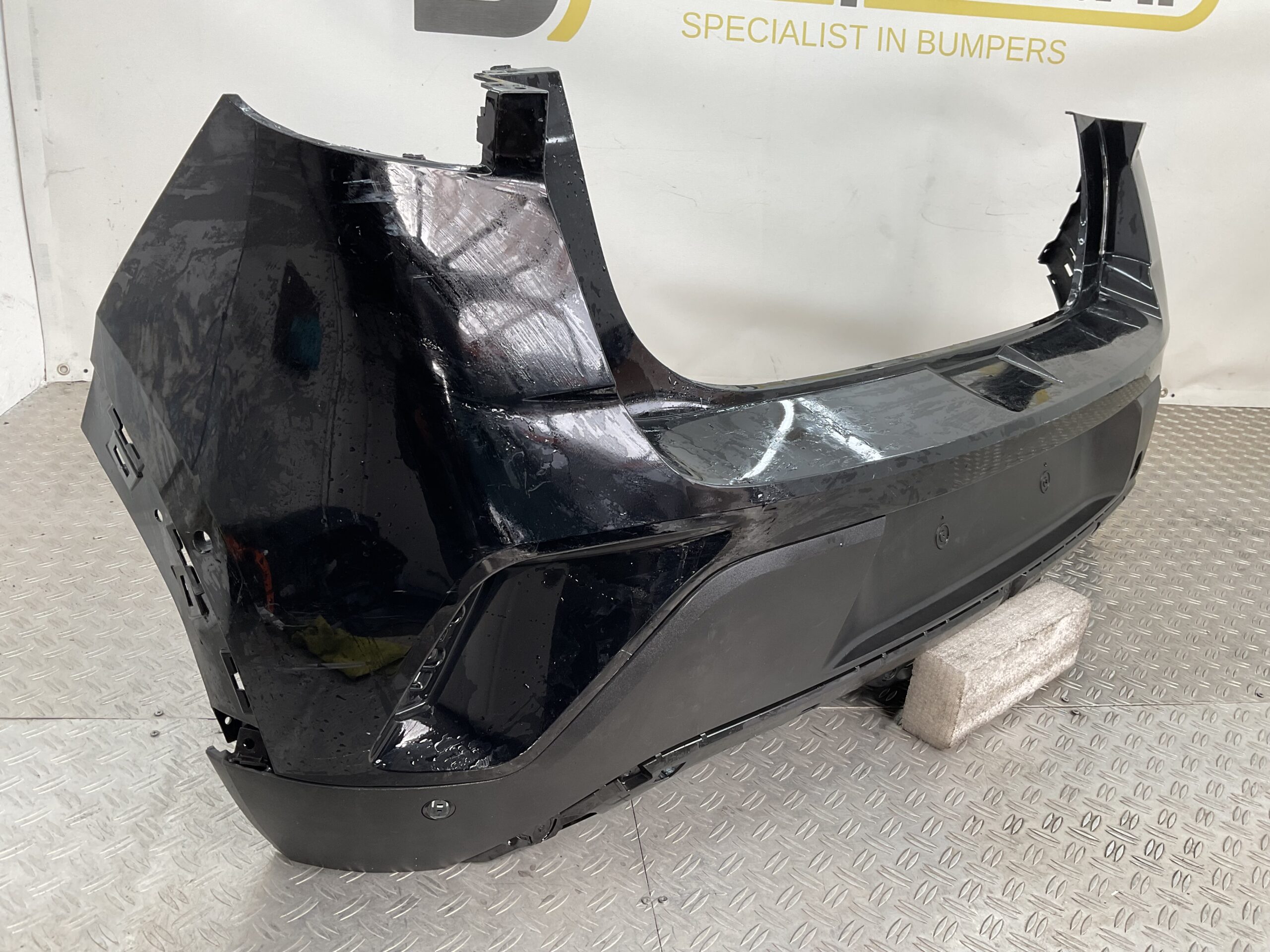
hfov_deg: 61.7
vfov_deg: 48.2
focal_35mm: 29
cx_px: 635
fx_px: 1064
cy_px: 476
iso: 25
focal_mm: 3
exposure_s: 1/100
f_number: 1.8
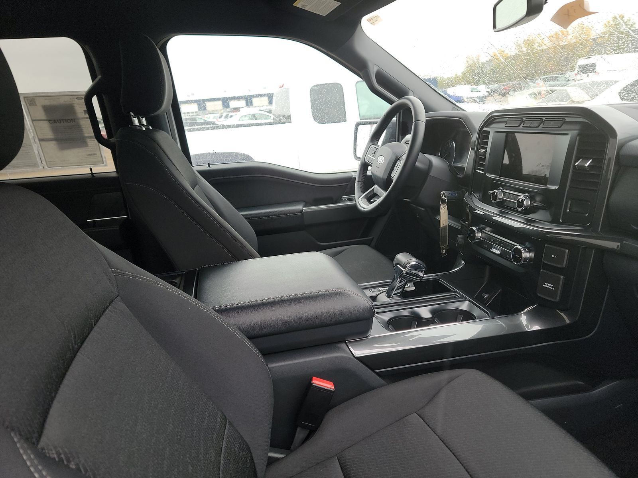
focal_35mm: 24
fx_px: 442
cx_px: 319
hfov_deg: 71.6
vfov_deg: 56.8
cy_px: 239
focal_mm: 6.7
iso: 123
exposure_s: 1/59
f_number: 1.8
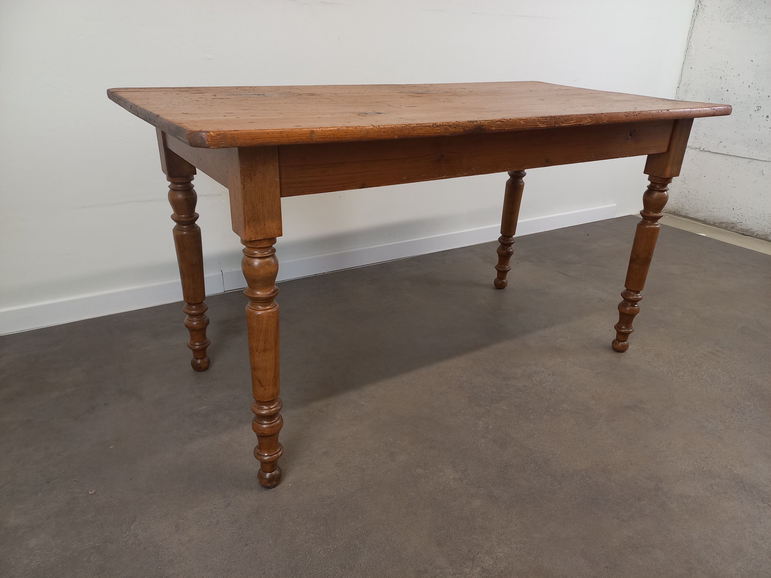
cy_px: 289
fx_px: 557
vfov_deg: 54.9
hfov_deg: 69.4
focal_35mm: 25
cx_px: 386
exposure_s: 1/50
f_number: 1.8
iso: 200
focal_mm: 4.65
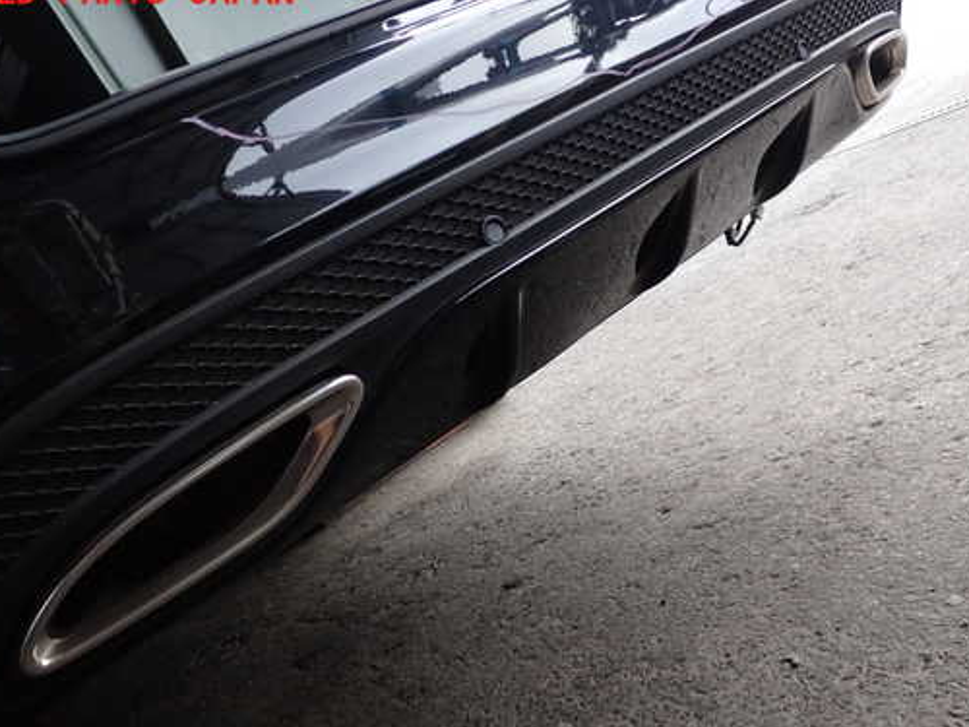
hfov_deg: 51.3
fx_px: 1008
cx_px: 523
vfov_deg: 39.6
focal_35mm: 36
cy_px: 403
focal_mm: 5.4
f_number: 3.2
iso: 100
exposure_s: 1/60
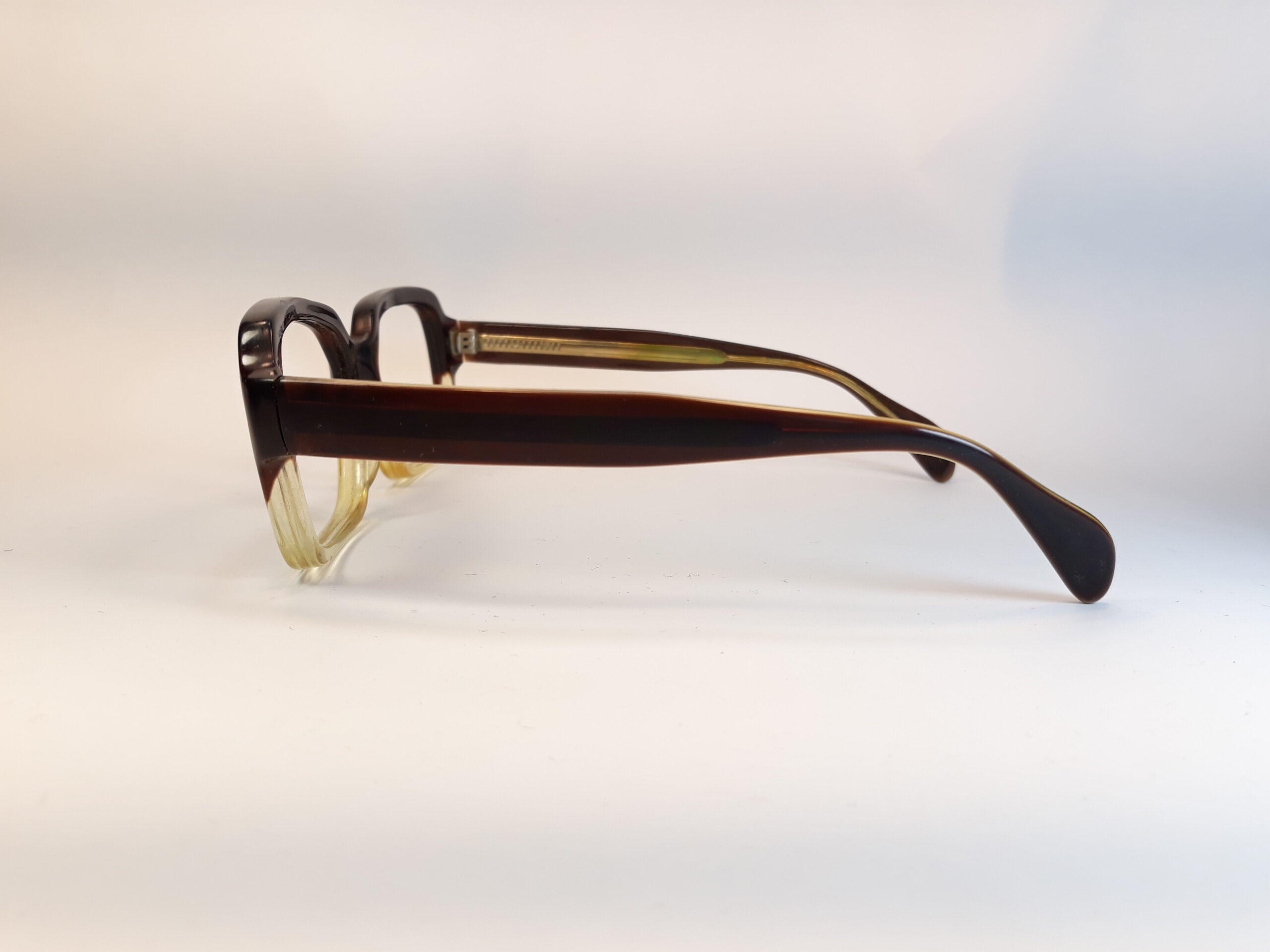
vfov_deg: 51.4
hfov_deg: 65.3
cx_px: 635
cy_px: 476
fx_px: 991
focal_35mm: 27
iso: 40
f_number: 1.7
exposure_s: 1/344
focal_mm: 3.71
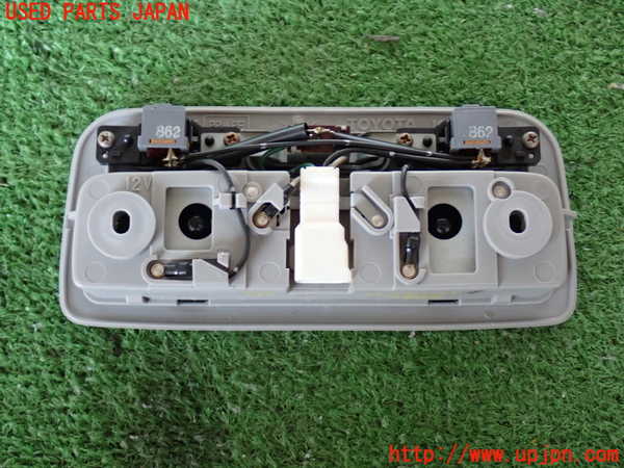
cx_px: 312
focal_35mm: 50
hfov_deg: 38.2
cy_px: 234
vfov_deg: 29.1
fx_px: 901
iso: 800
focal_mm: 9.01
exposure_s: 1/30
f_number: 3.2
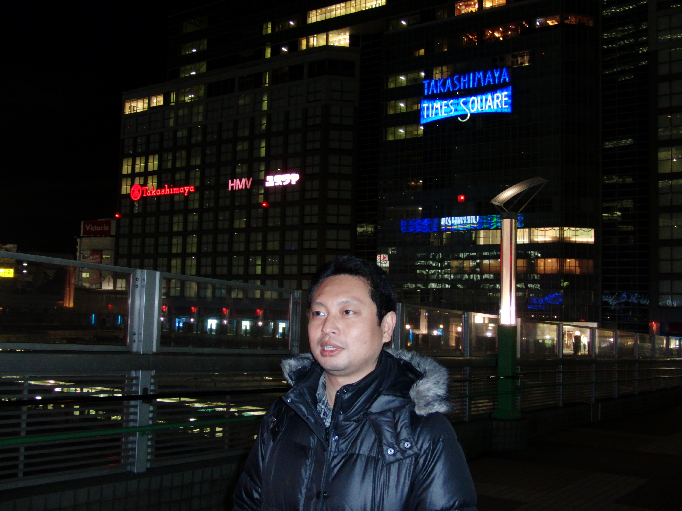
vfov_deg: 38.7
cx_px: 341
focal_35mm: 37
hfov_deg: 50.1
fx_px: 729
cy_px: 256
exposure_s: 1/15
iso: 400
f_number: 3.6
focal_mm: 6.42
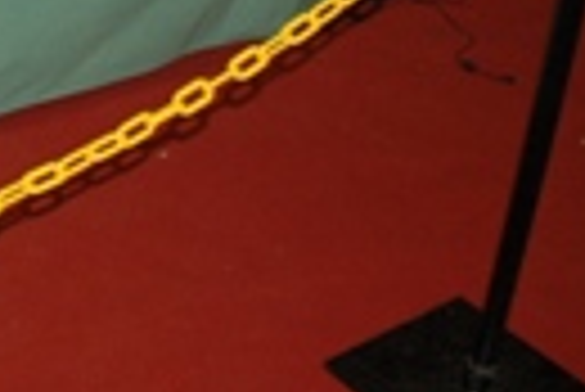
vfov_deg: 13.6
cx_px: -140
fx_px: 1513
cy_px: -252
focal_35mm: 93
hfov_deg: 20.3
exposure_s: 1/60
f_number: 3.5
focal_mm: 18
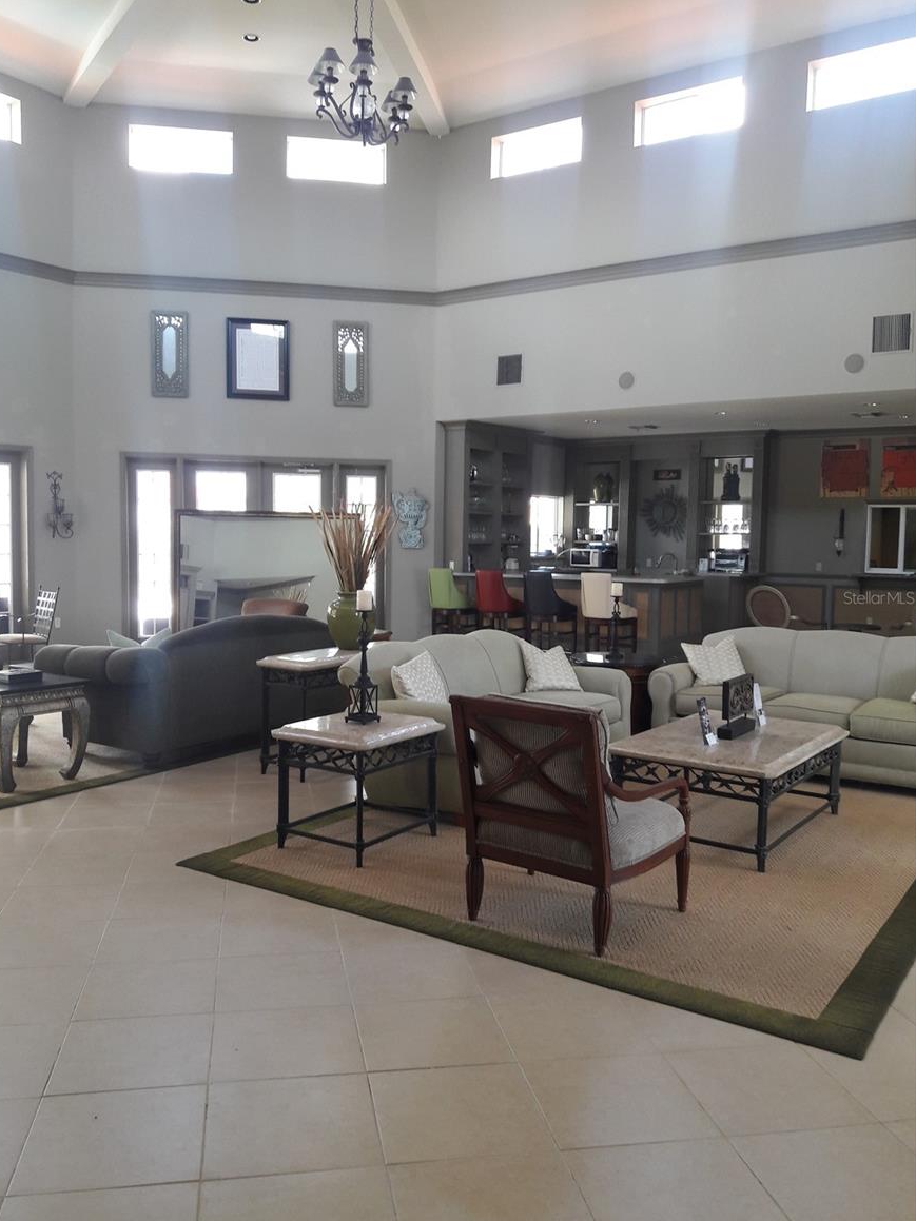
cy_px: 597
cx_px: 444
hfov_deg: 48.2
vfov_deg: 61.7
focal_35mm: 29
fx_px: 1023
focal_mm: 3.7
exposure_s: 1/30
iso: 64
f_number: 1.9
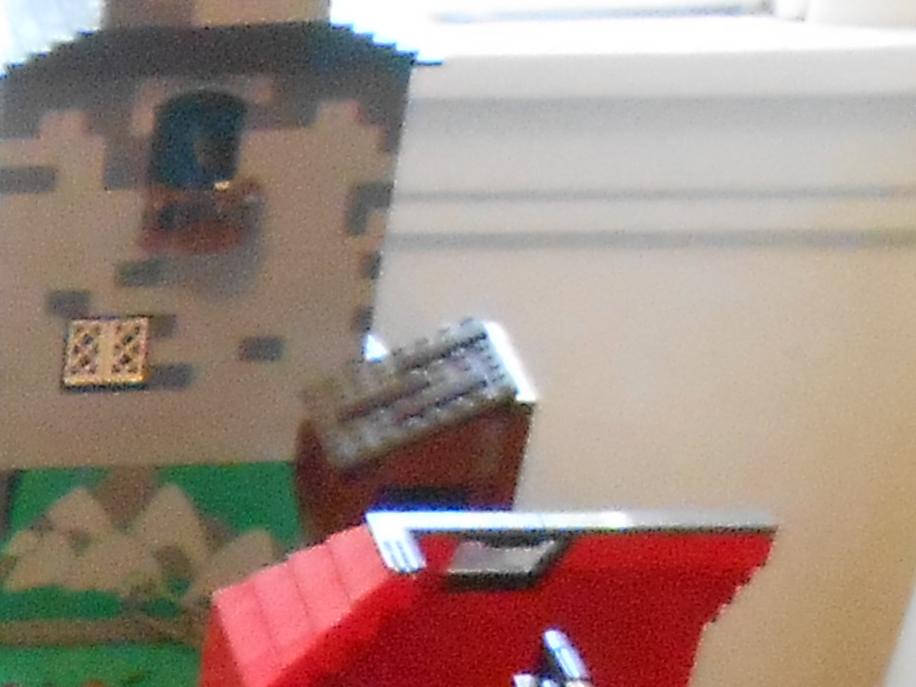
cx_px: -677
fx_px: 3466
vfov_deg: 10.0
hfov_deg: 13.6
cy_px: 1611
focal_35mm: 131
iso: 800
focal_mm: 4.6
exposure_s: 1/6
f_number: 3.5
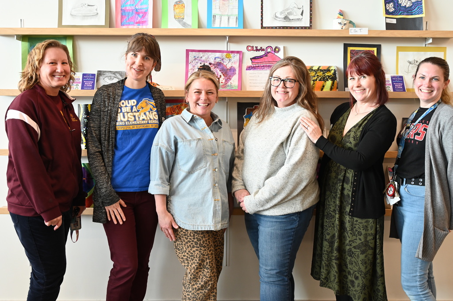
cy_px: 150
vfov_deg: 35.0
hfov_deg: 50.7
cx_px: 226
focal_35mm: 38
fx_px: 478
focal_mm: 38
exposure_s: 1/125
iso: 1000
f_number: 4
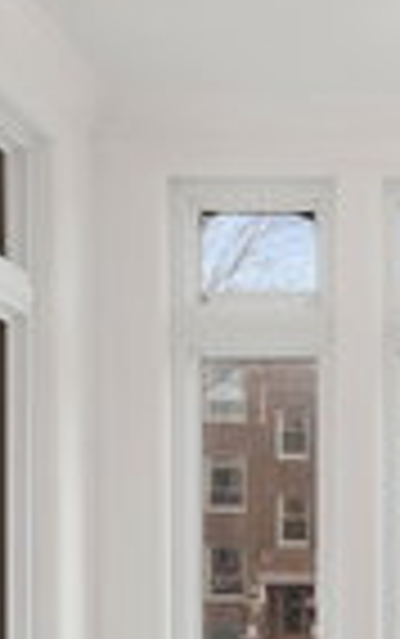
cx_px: 562
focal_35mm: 62
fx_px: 1079
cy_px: 621
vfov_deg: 30.8
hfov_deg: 19.0
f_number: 8
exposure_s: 1/60
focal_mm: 18
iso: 200
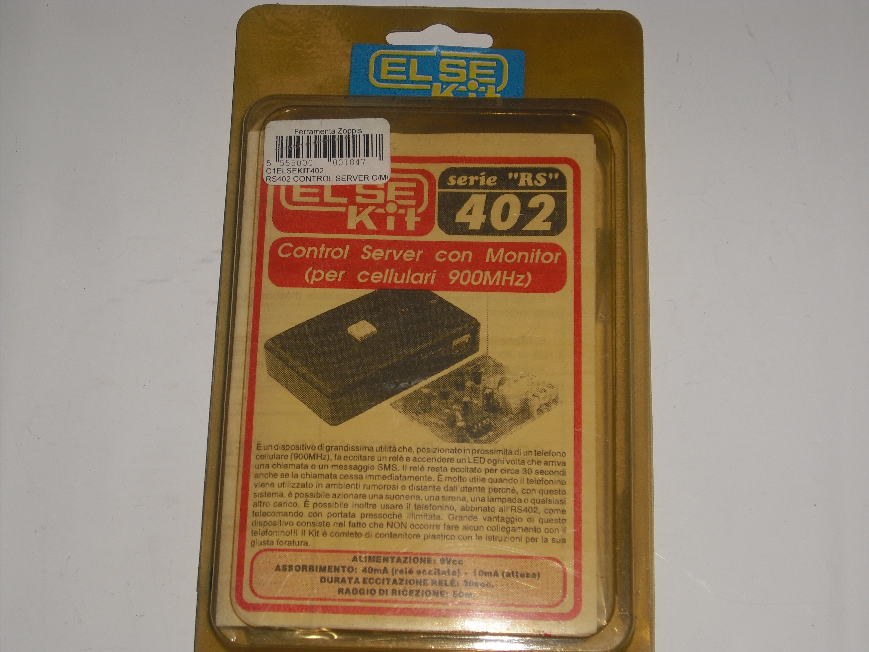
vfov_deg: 22.6
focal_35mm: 65
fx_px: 1632
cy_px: 326
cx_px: 434
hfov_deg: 29.8
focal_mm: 10.7
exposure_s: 1/60
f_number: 3.8
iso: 64
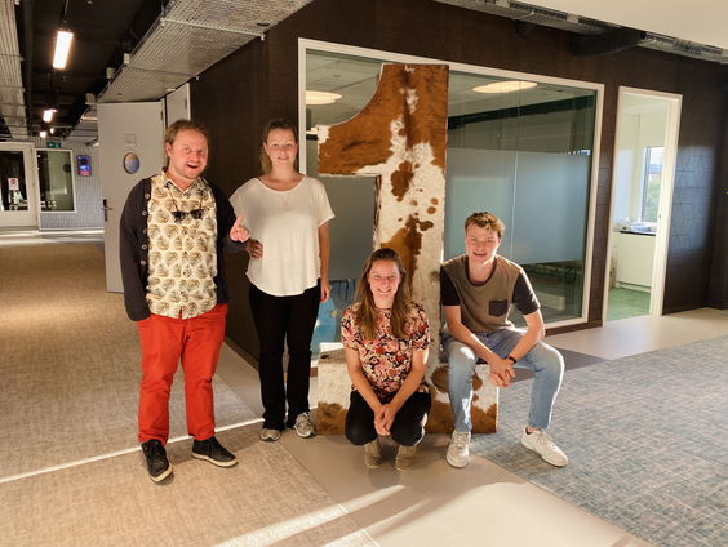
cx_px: 364
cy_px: 274
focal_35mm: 26
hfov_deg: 67.3
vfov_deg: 53.1
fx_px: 547
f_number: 1.8
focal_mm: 4.25
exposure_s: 1/121
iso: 80
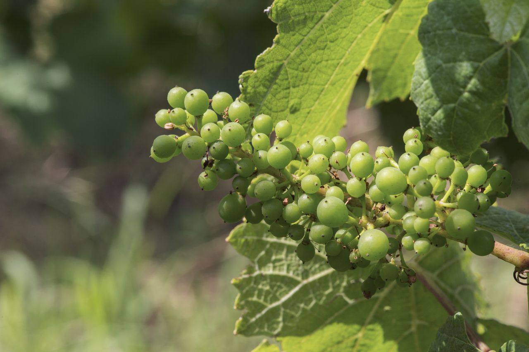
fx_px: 1542
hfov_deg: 19.5
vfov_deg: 13.0
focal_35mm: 105
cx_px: 264
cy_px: 176
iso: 400
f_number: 16
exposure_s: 1/125
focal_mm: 105
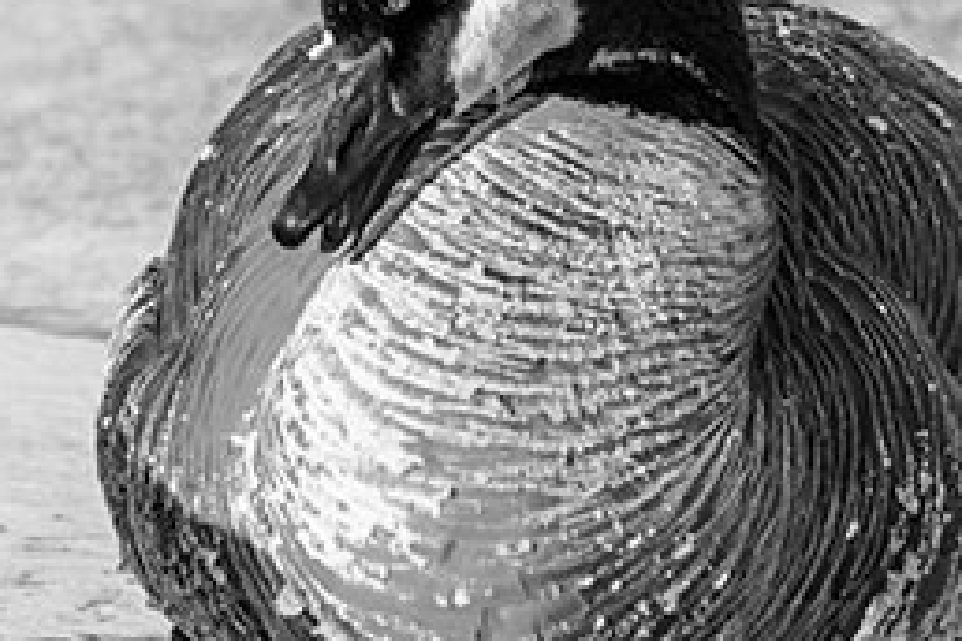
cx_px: 854
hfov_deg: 1.4
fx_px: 38851
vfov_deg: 0.9
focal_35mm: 1454
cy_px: 389
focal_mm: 750
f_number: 11
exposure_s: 1/800
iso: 1800
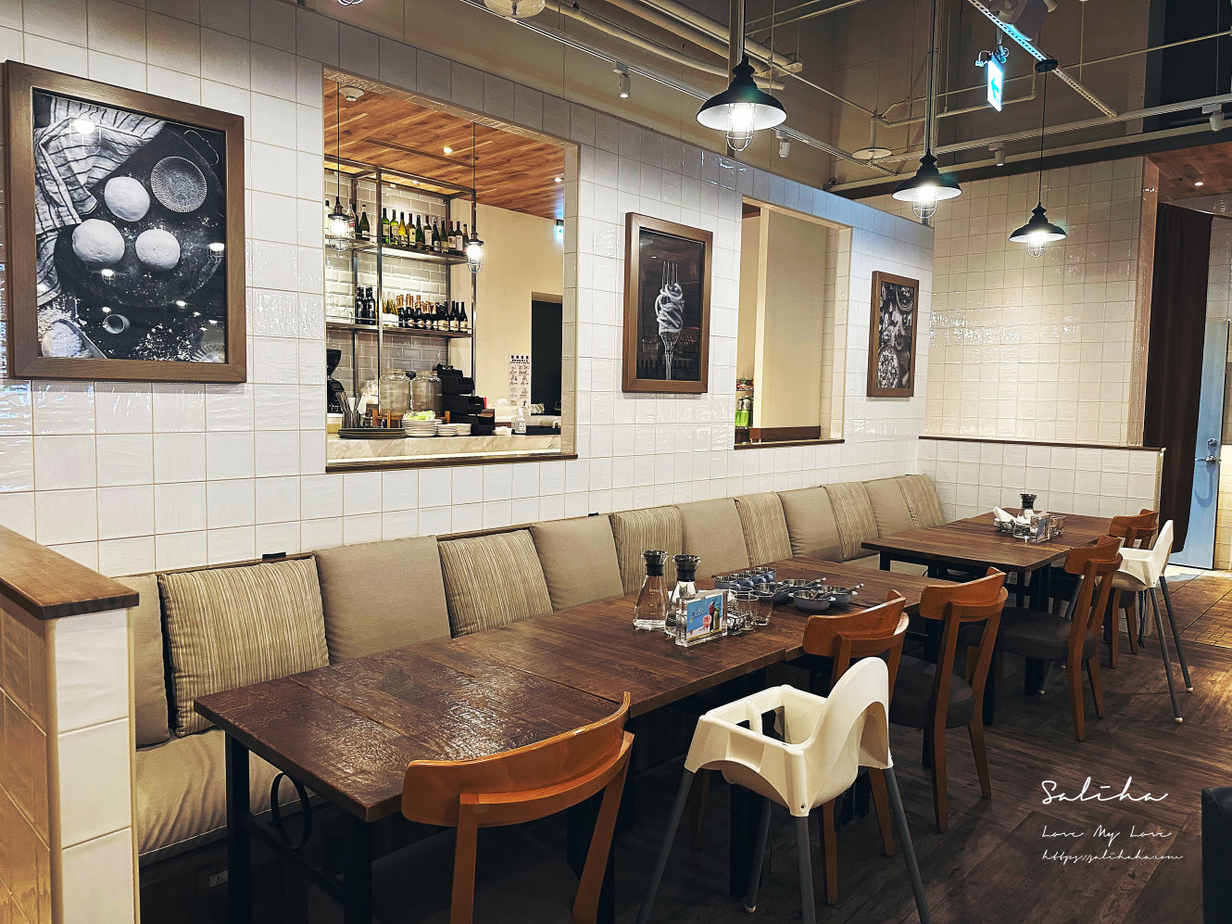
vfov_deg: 56.8
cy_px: 462
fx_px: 854
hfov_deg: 71.6
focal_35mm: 24
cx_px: 616
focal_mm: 6.86
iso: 400
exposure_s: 1/60
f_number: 1.78
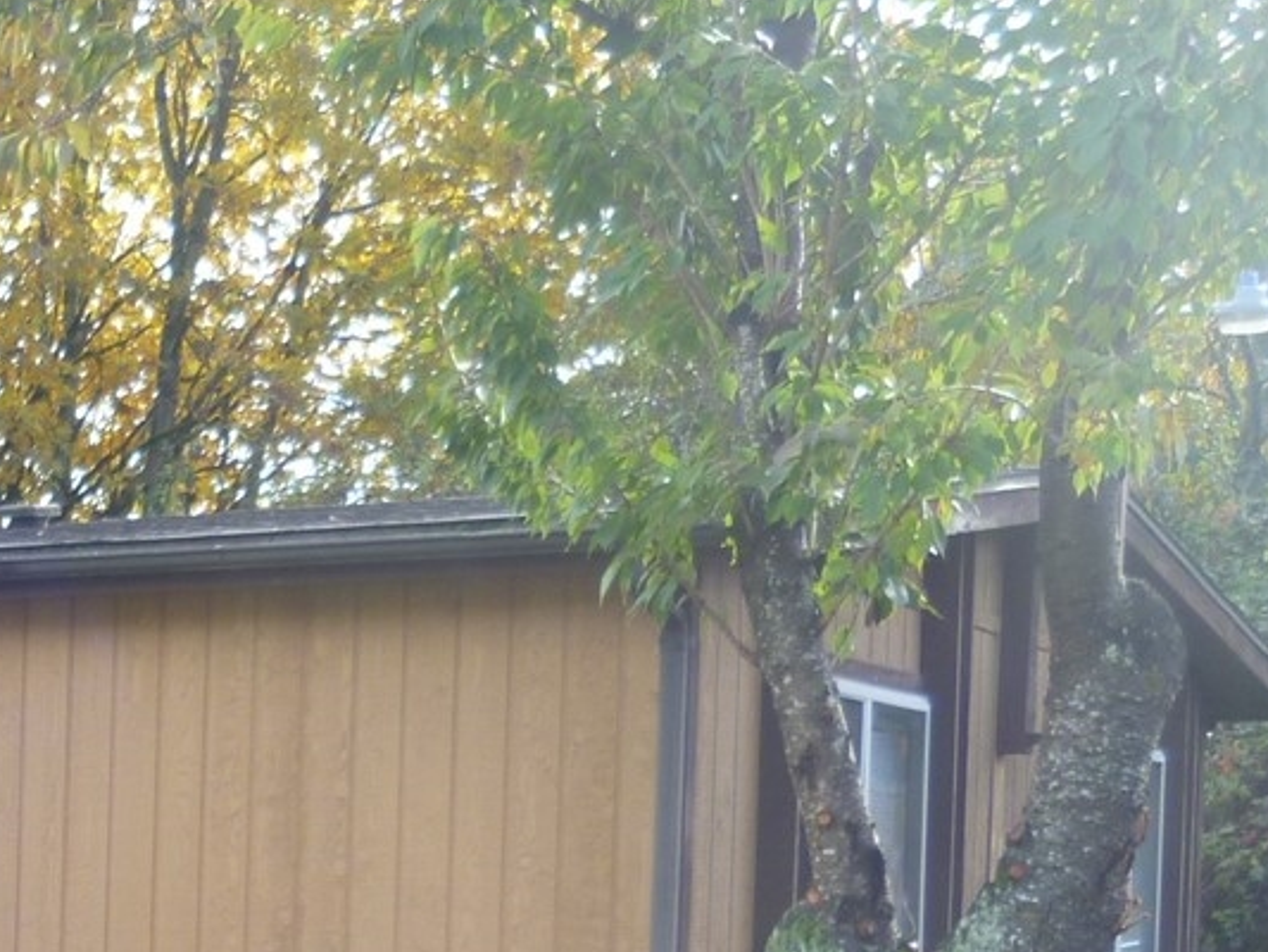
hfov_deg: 20.7
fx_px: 3078
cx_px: -492
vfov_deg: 17.1
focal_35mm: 84
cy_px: 978
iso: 80
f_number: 2.8
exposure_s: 1/125
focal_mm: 5
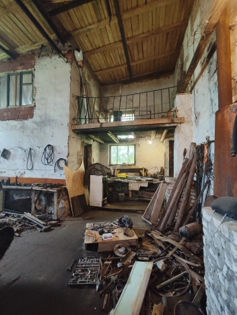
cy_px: 158
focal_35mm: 16
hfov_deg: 78.2
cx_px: 118
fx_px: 146
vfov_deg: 94.4
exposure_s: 1/33.3
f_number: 2.2
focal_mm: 1.65
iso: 408
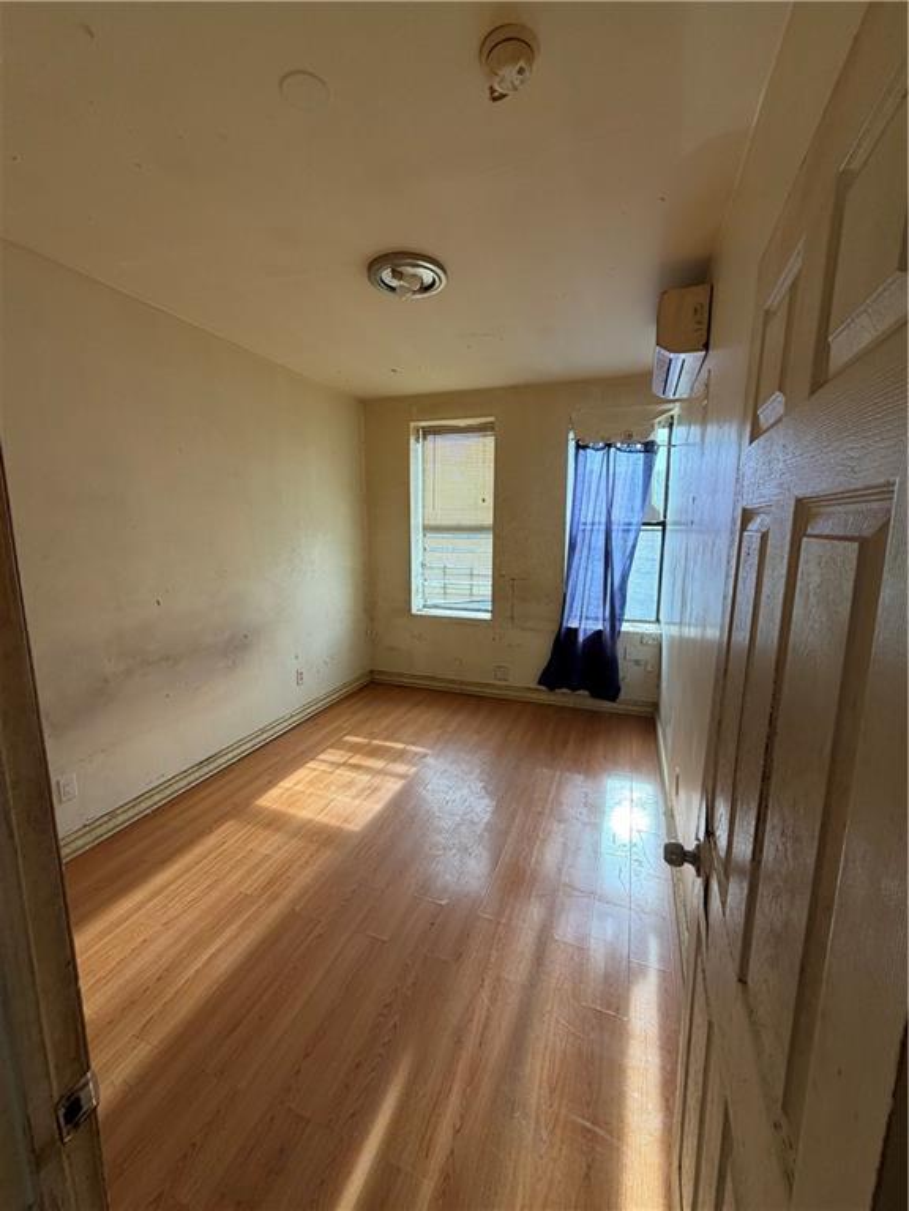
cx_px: 454
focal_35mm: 14
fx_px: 490
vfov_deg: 102.1
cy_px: 606
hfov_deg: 85.7
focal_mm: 2.22
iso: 125
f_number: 2.2
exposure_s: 1/121
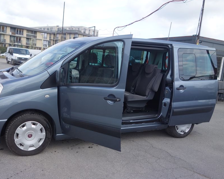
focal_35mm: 34
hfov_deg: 52.5
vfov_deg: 43.3
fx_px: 225
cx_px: 89
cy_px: 93
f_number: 2.8
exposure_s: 1/800
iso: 125
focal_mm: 10.4
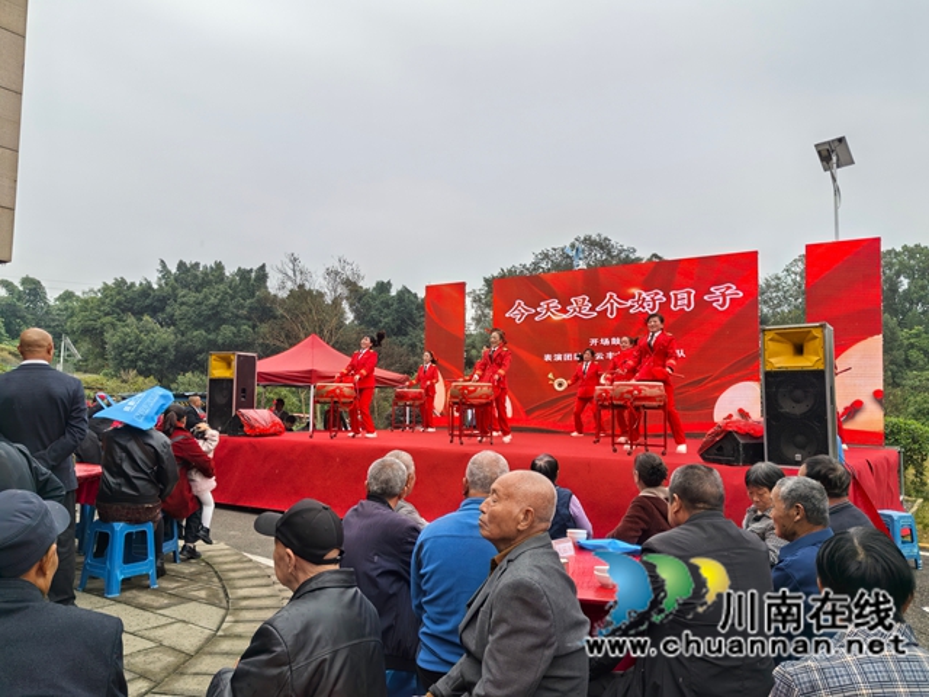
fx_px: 725
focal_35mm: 27
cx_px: 464
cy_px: 348
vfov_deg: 51.4
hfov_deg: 65.3
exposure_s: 1/812
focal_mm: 5.52
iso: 50
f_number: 1.9
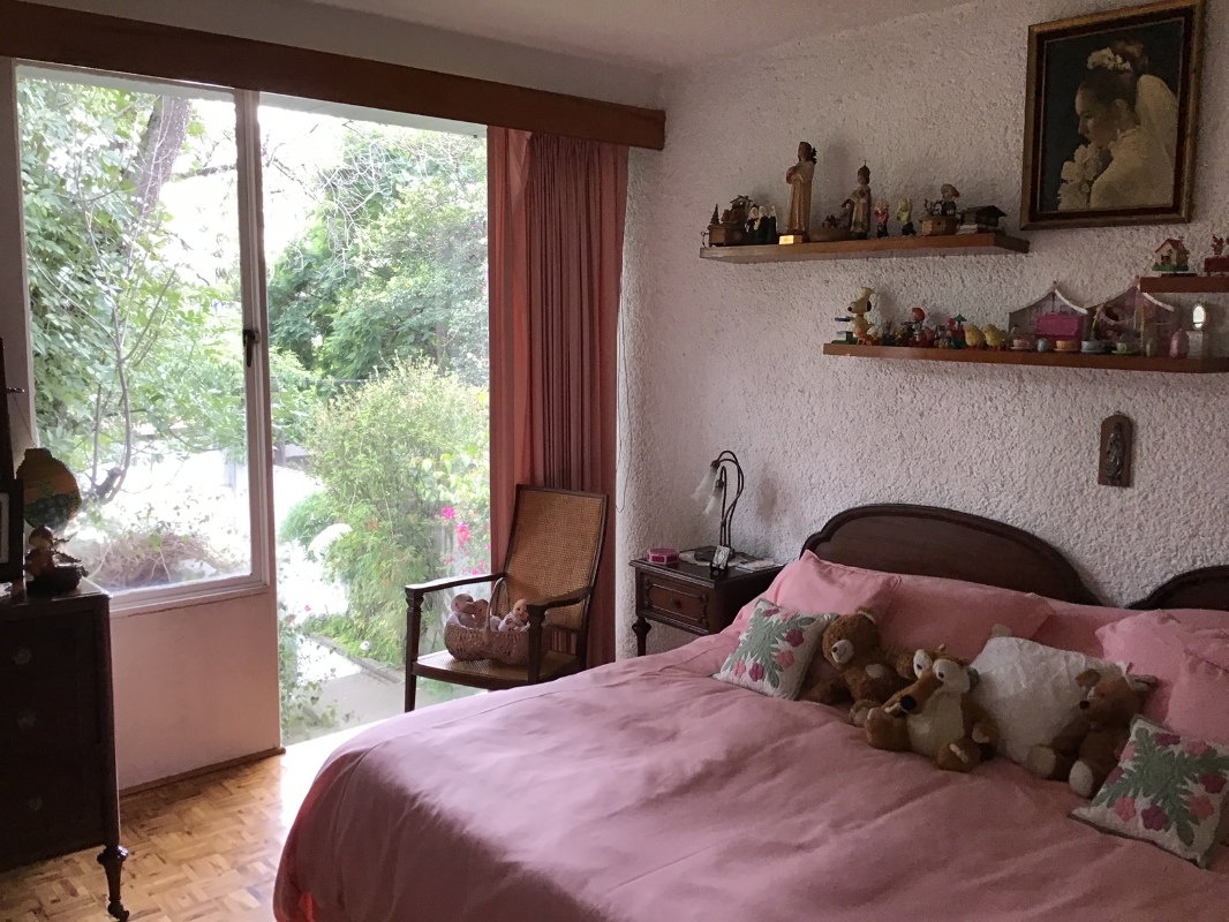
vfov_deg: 45.5
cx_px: 614
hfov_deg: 58.3
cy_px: 461
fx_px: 1101
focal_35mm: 31
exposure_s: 1/30
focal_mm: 3.3
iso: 32
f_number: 2.4
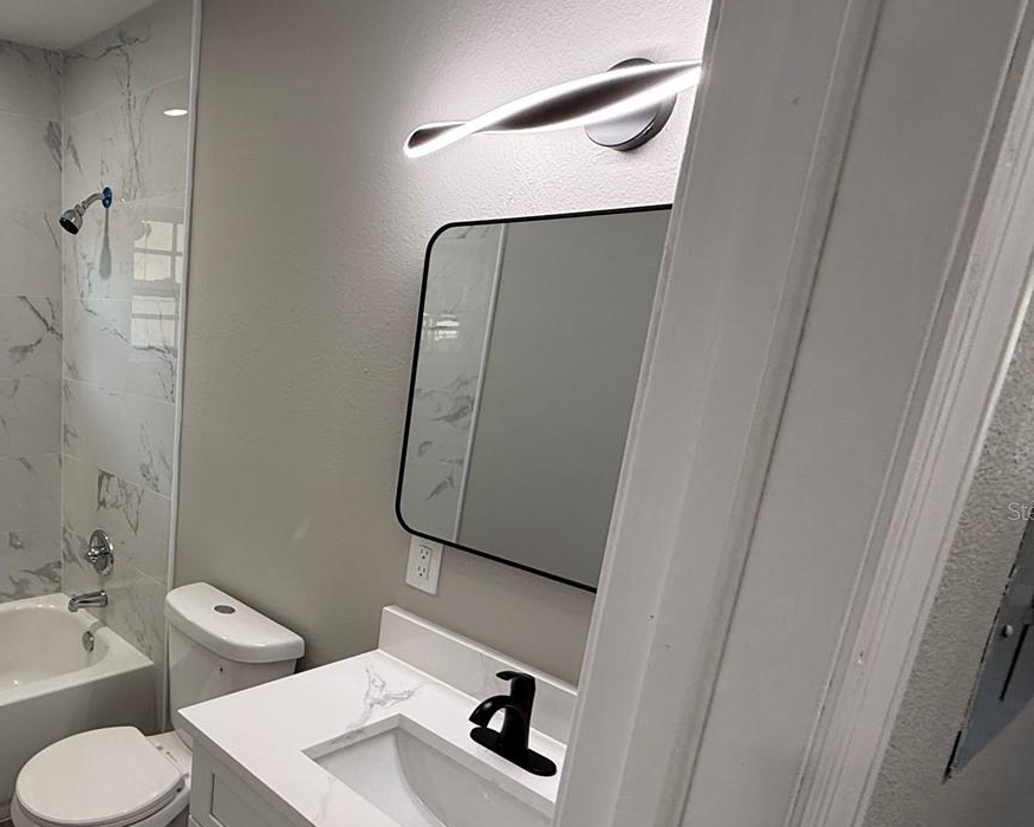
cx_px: 174
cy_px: 510
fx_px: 765
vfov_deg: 56.2
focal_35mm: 25
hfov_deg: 61.1
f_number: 2.2
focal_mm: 2.22
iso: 160
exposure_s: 1/120
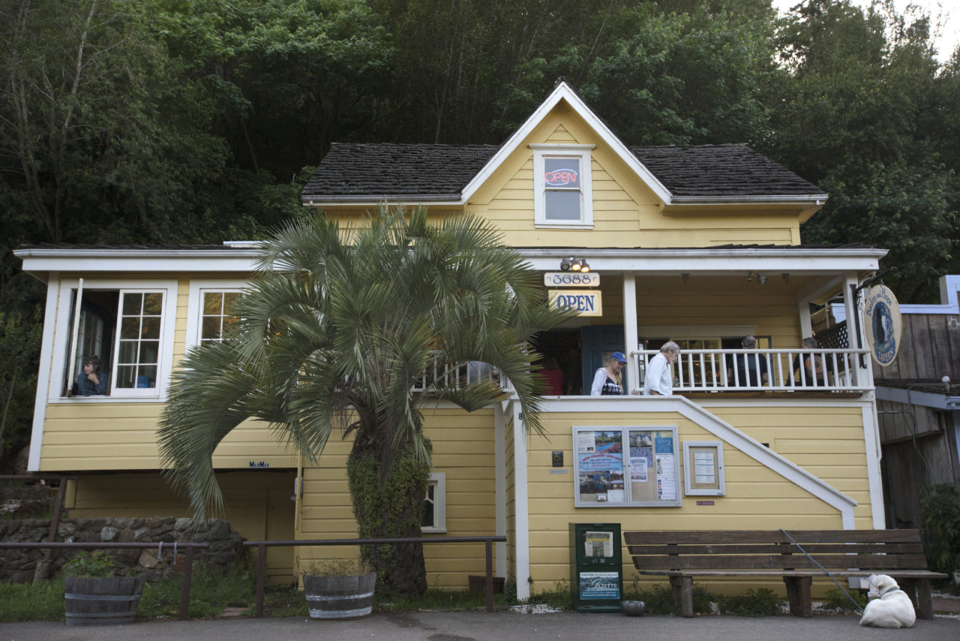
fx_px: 933
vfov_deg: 37.9
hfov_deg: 54.4
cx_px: 480
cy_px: 320
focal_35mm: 35
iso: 1250
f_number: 8
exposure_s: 1/500
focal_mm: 35
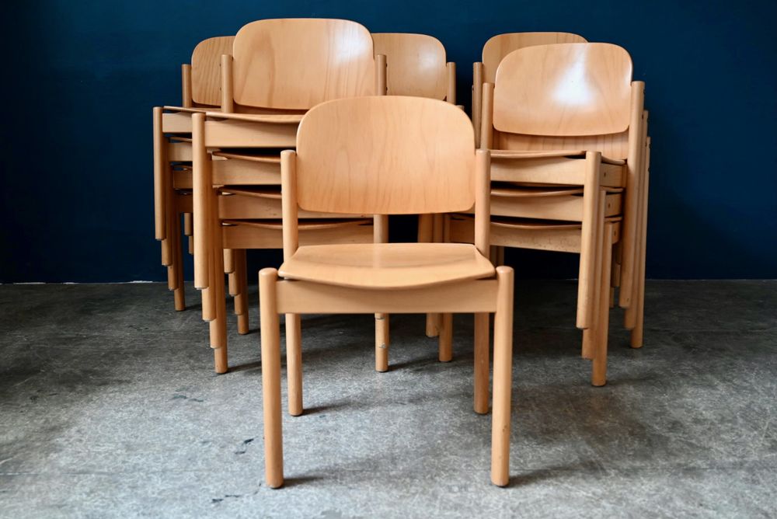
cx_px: 388
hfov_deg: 50.7
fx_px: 821
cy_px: 260
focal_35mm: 38
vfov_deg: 35.1
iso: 800
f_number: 4.5
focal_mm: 38
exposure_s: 1/80
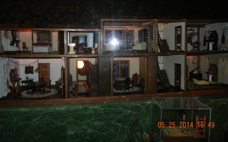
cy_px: 57
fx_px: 199
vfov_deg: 39.3
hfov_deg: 59.7
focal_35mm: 32
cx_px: 114
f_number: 3.5
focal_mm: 5.4
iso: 200
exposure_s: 1/30
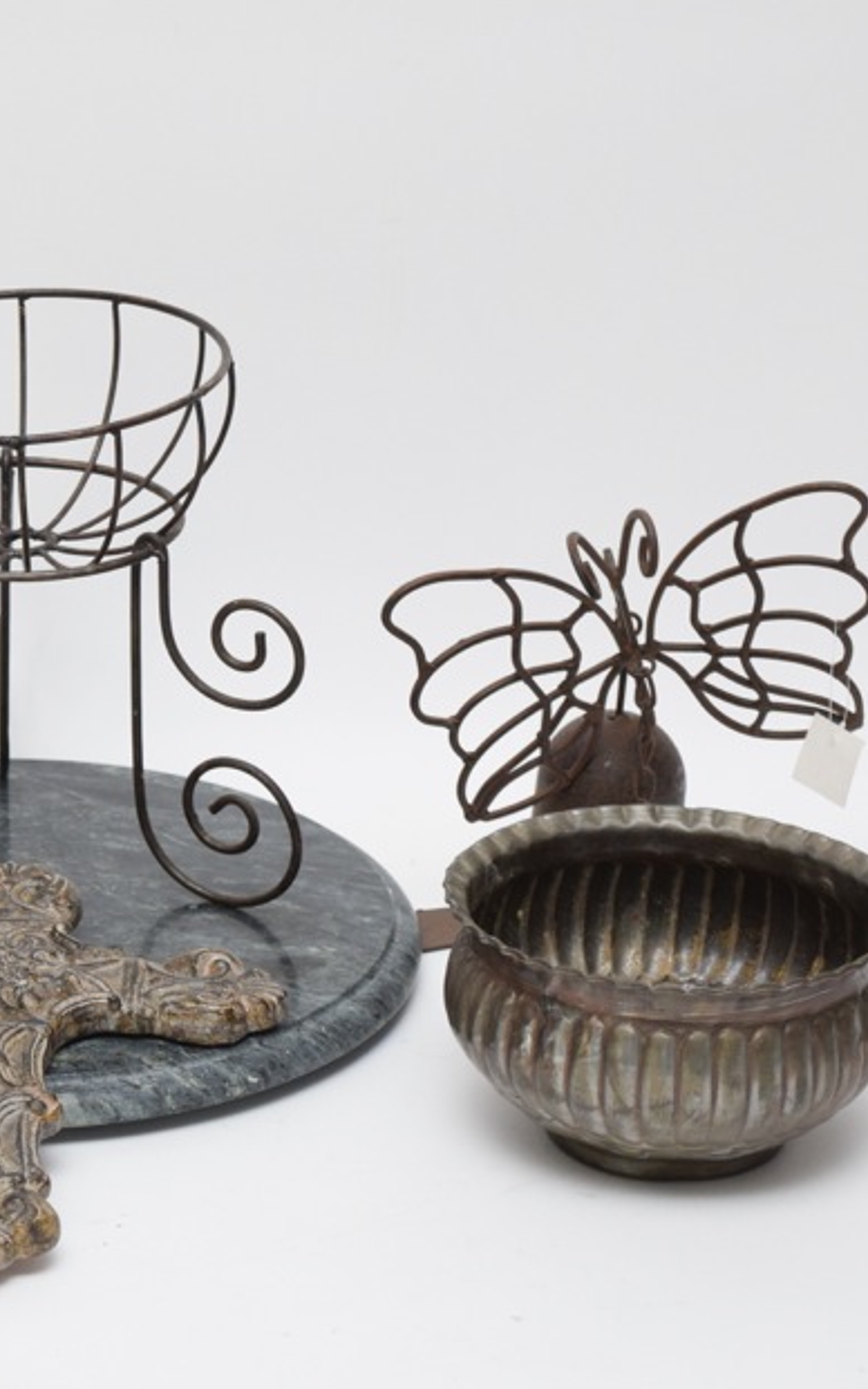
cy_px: 728
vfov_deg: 16.3
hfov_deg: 10.2
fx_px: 4846
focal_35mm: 128
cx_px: 4
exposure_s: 1/60
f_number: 5.6
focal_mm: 52
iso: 900
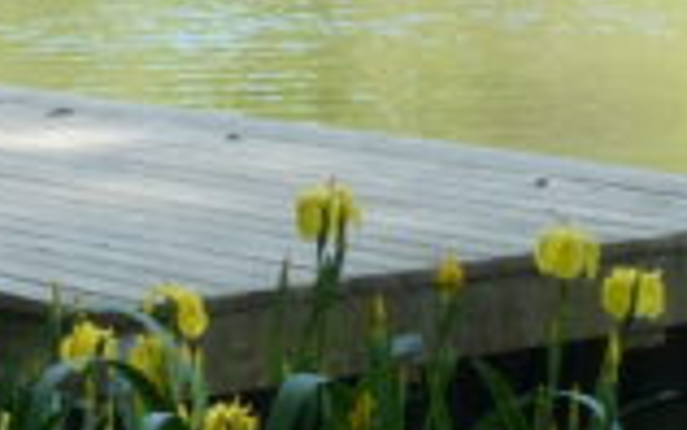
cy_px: 69
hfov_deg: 8.5
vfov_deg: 5.5
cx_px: -344
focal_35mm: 241
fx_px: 4515
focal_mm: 6.3
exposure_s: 1/80
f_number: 5.6
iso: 100
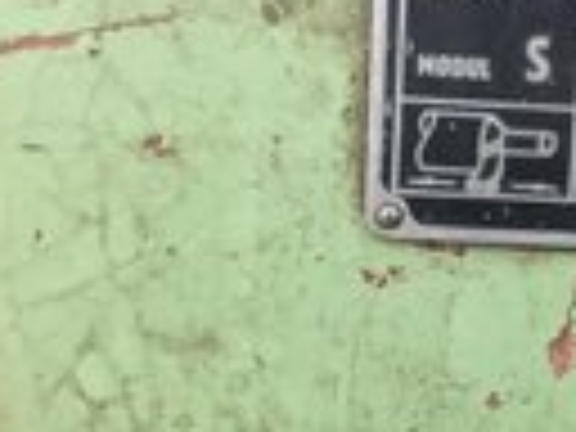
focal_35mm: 97
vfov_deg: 15.2
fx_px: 1614
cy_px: 292
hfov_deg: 19.7
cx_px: 562
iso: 40
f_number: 2.4
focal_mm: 3.3
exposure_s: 1/100
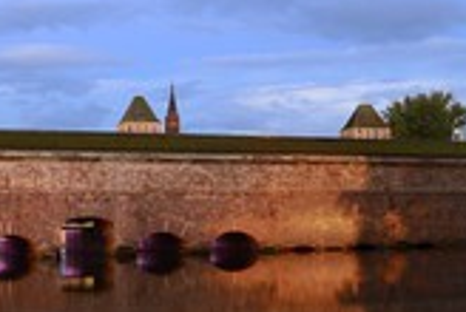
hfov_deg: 27.8
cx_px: 26
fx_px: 895
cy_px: 227
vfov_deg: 19.7
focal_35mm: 69
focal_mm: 27
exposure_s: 1.3
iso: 200
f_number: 6.3
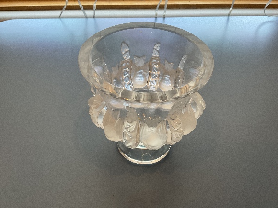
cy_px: 98
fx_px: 257
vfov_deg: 44.1
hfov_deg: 56.8
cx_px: 144
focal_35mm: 32
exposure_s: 1/60
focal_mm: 3
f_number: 1.8
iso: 64
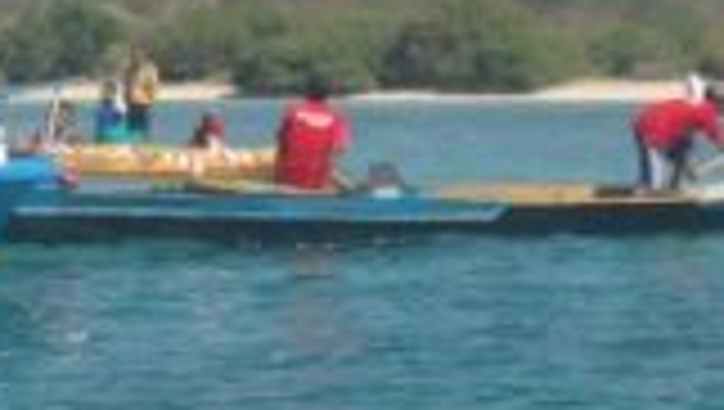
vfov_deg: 7.6
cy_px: -173
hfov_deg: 13.4
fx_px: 3039
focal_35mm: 158
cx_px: -40
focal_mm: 25
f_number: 3.8
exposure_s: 1/1600
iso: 200
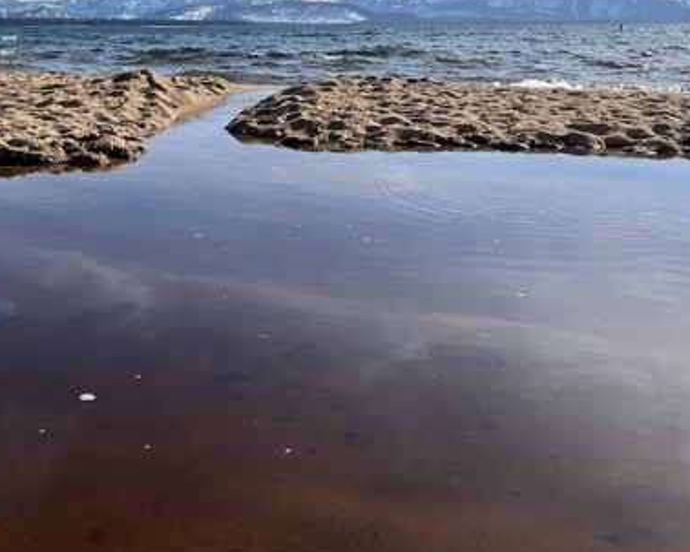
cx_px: 272
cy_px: 122
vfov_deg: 34.0
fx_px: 878
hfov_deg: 42.7
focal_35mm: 43
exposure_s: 1/6993
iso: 50
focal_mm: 5.7
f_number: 1.5
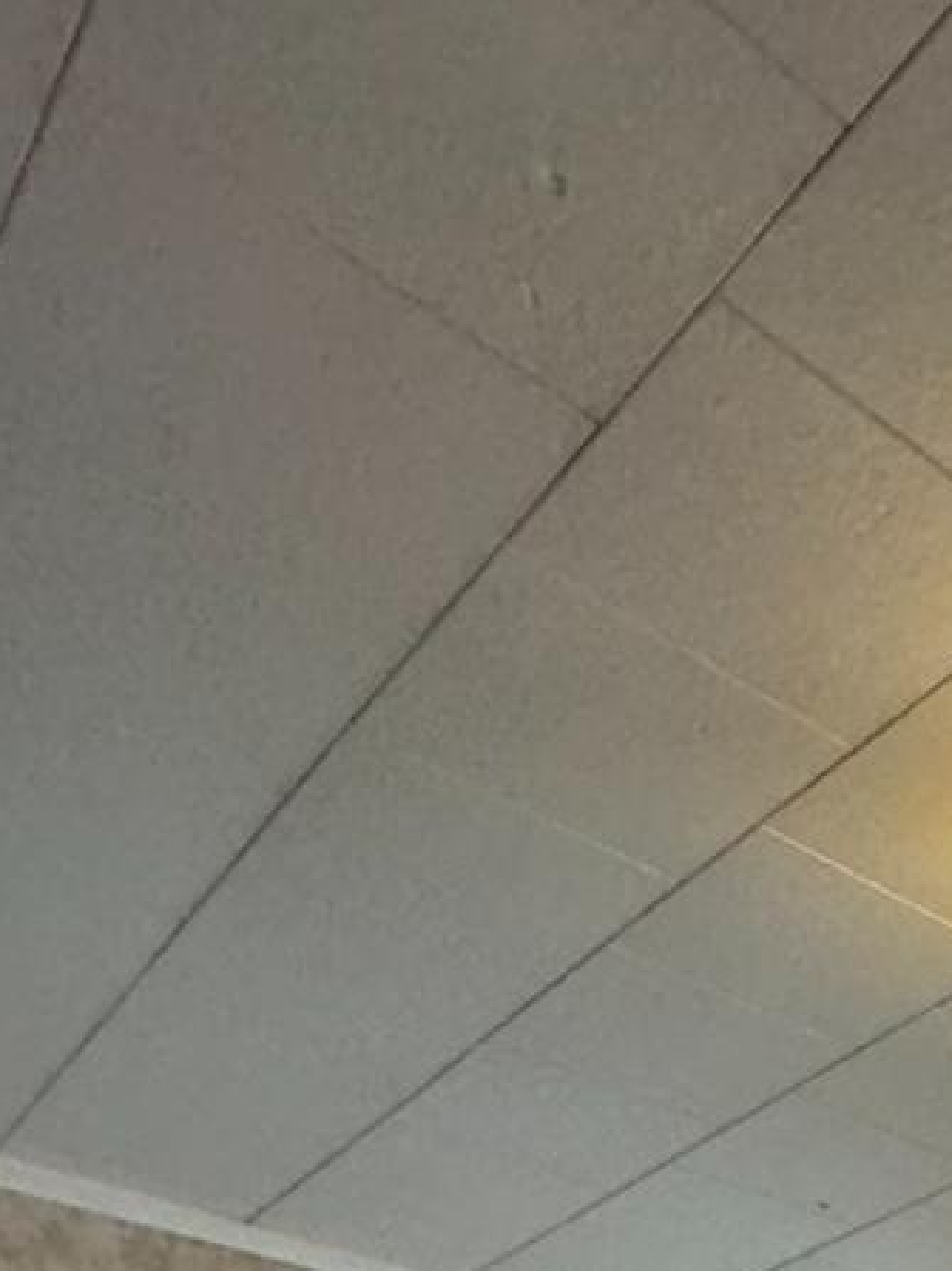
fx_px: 1724
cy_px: 2101
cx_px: 1360
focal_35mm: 47
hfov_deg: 25.0
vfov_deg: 24.9
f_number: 2.2
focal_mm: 2.22
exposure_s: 1/60
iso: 640
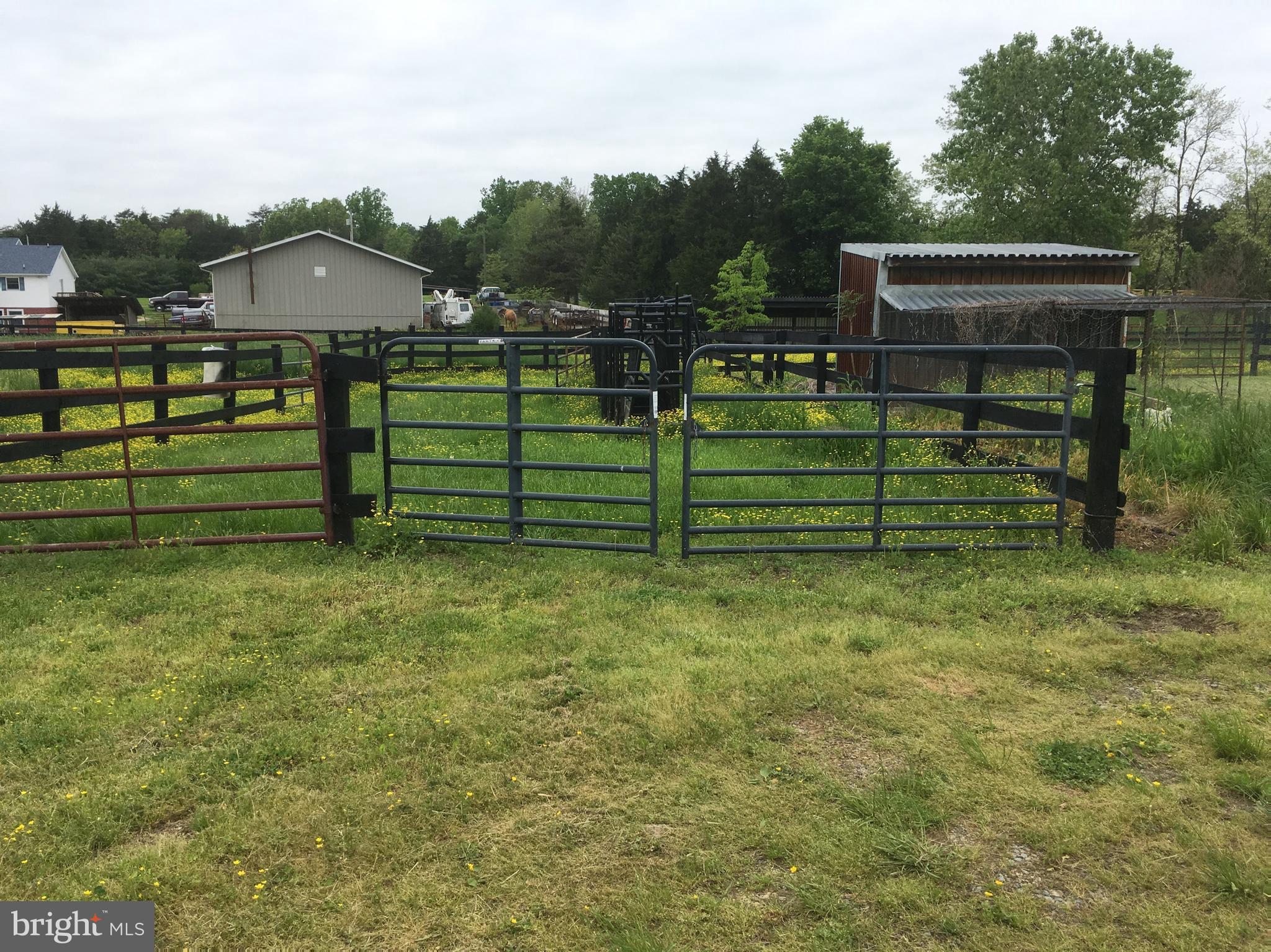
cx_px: 636
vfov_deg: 48.2
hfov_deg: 61.7
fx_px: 1065
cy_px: 476
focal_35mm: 29
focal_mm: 4.15
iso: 25
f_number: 2.2
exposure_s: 1/1202
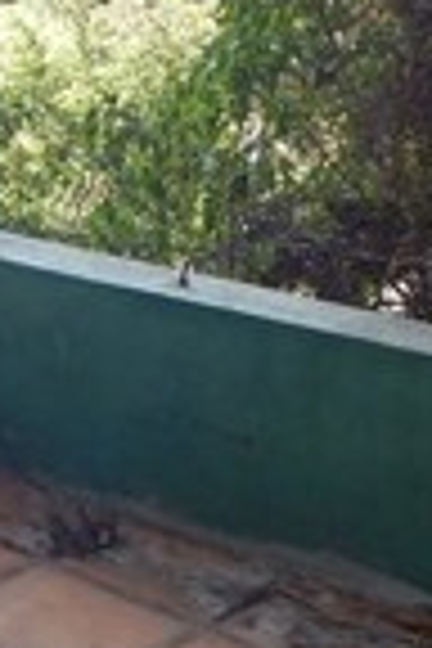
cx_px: -198
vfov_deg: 19.0
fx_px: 1836
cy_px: -122
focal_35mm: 102
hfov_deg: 12.8
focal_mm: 4
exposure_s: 1/160
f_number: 3
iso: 125
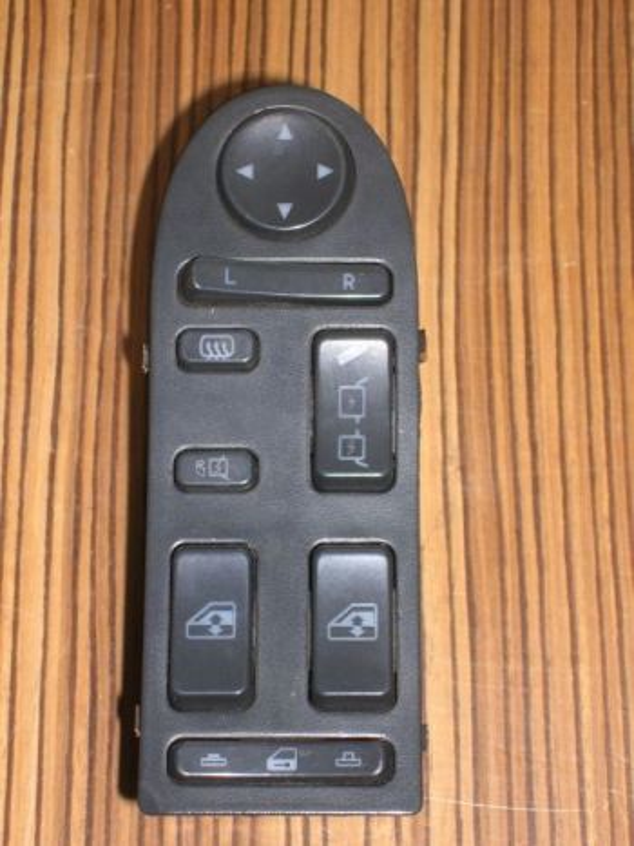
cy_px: 423
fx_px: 2565
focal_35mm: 105
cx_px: 317
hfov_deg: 14.1
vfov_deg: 18.7
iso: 50
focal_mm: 17.4
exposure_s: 1/60.1
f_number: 4.9
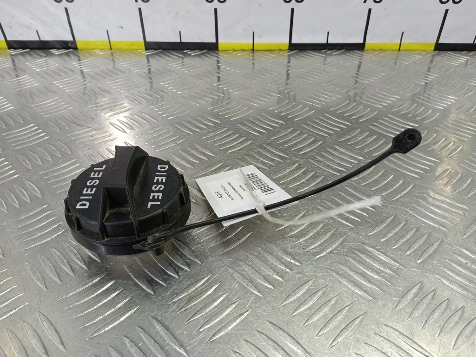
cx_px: 238
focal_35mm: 23
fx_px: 316
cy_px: 178
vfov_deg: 58.9
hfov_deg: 73.9
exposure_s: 1/50
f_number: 1.6
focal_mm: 4.11
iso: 130
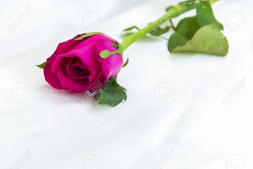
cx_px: 126
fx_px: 1107
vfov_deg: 8.7
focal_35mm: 158
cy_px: 84
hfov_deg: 13.0
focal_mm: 105
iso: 100
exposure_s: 1/10
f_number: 5.6
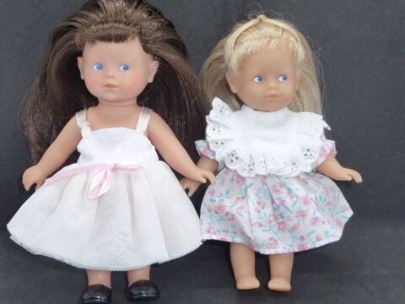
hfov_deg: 38.9
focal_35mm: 49
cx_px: 202
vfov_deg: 29.7
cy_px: 152
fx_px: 573
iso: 320
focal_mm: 8.5
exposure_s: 1/60
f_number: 4.2
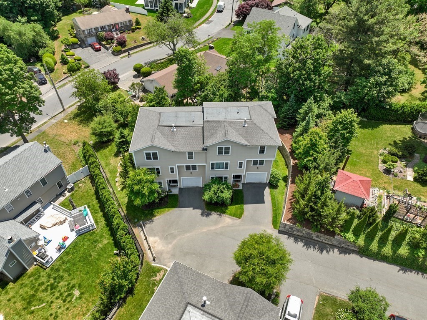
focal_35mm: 24
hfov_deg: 71.6
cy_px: 160
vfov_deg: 56.8
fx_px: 296
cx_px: 214
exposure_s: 1/120
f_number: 2.8
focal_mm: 12.29
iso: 100
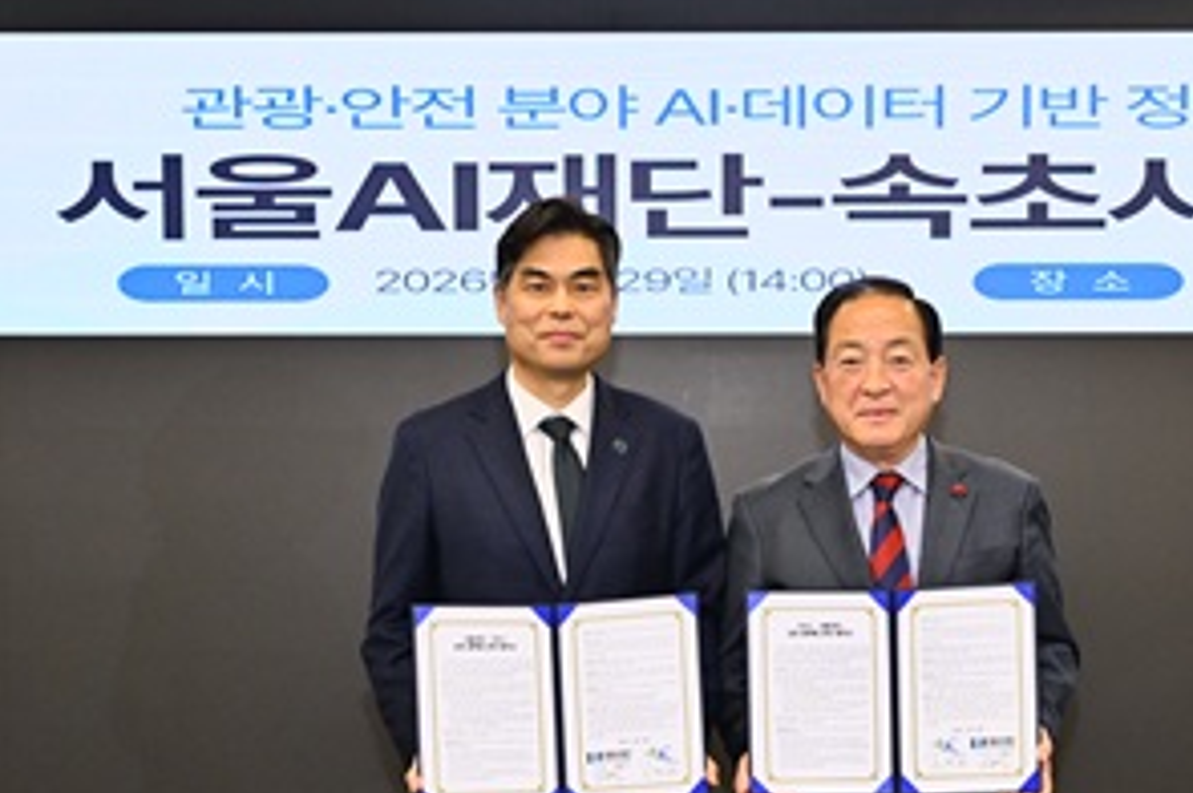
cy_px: 674
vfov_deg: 15.7
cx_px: 728
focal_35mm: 86
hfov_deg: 23.6
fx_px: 2847
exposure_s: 1/200
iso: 800
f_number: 4
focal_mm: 39
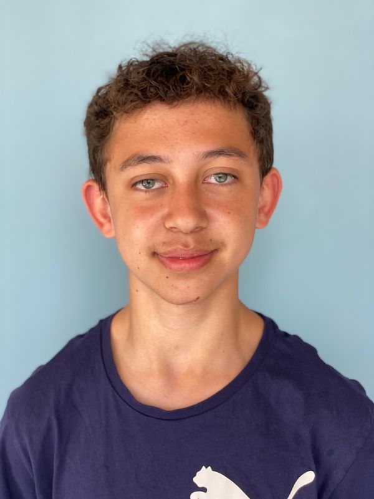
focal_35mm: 52
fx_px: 750
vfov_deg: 36.8
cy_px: 250
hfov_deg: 28.0
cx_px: 187
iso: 50
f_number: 2
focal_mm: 6
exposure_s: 1/100
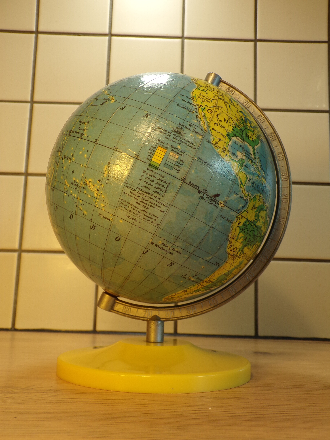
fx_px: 407
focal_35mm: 32
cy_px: 220
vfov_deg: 56.8
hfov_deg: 44.2
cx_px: 165
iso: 80
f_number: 3.2
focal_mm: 5.8
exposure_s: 1/45
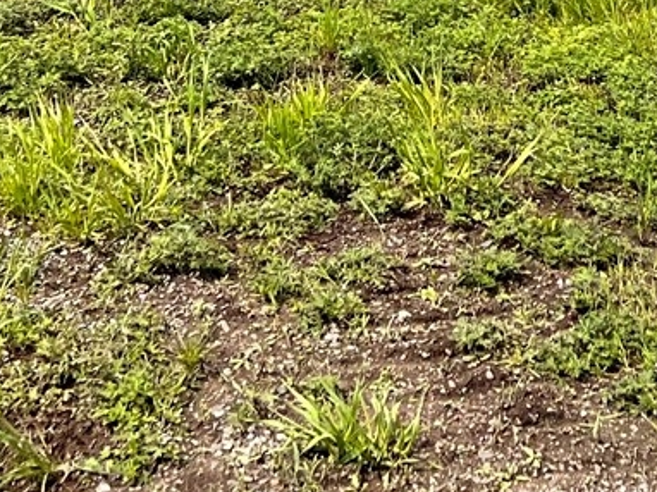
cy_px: -507
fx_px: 2067
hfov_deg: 18.0
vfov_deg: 12.0
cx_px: 459
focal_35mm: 109
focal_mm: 5.7
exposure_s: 1/4831
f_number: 1.5
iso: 50
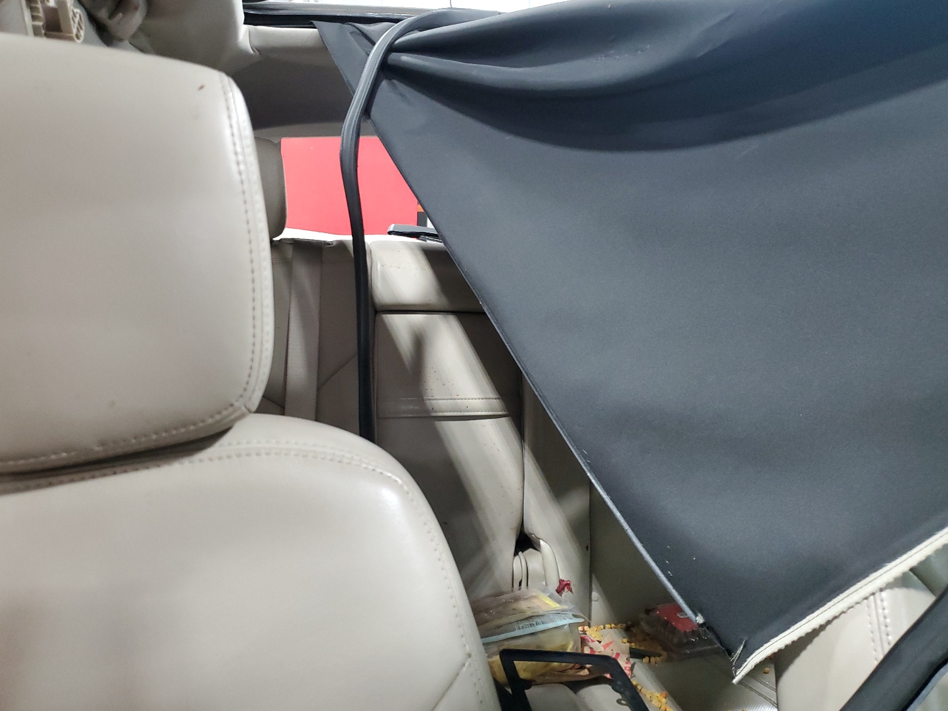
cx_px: 483
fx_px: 739
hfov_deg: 65.3
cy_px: 368
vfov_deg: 51.4
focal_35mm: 27
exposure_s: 1/40
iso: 342
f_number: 1.5
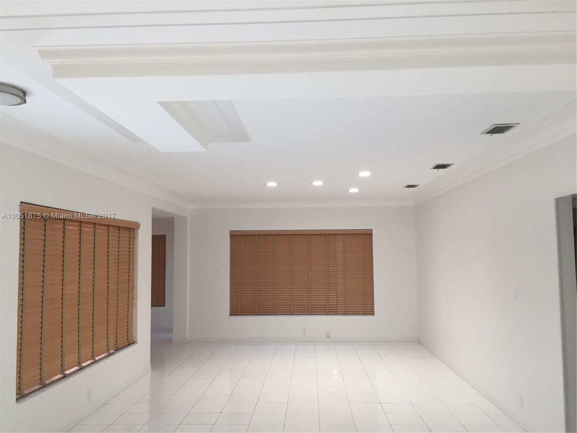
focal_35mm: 29
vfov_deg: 48.2
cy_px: 216
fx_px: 483
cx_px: 288
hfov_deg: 61.7
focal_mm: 4.15
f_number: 2.2
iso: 40
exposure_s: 1/30
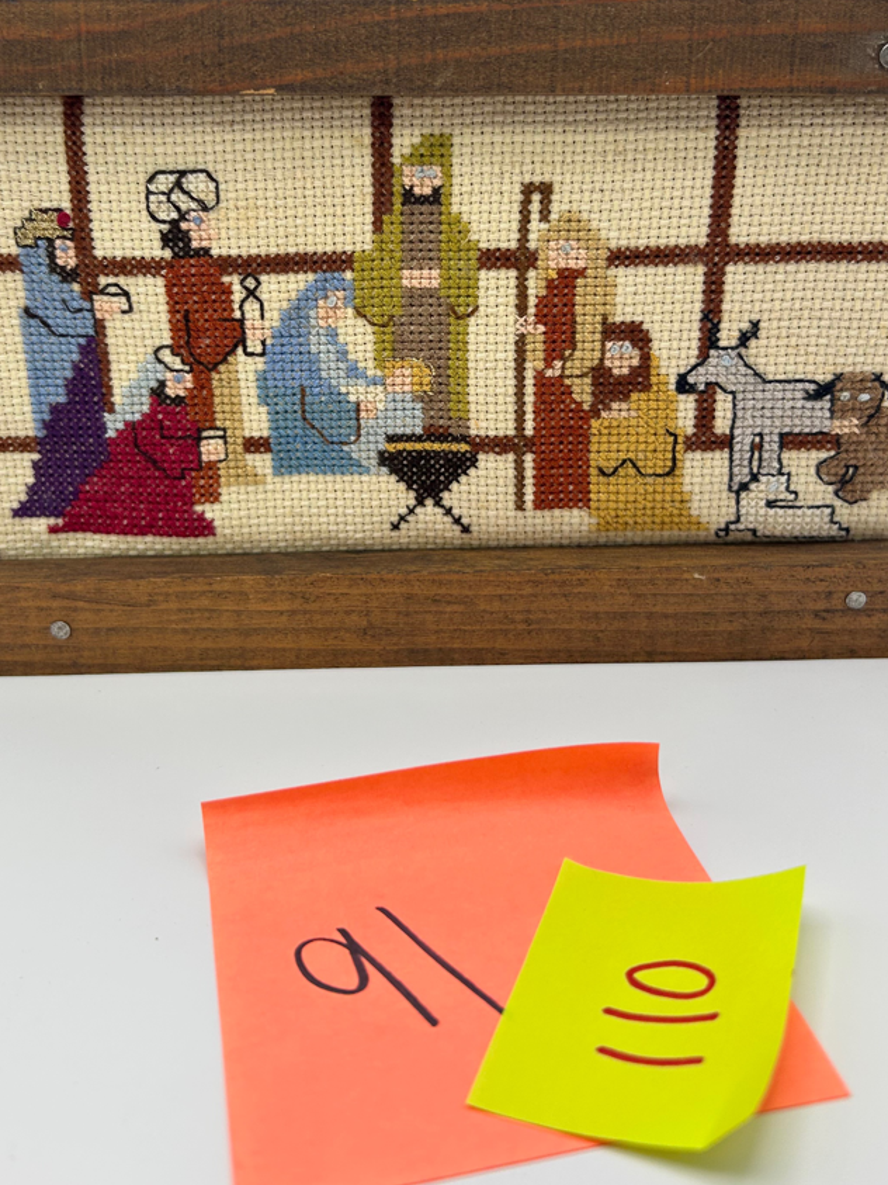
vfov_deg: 49.7
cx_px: 403
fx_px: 1266
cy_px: 446
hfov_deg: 38.6
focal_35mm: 37
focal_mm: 5.7
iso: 32
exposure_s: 1/143
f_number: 1.5
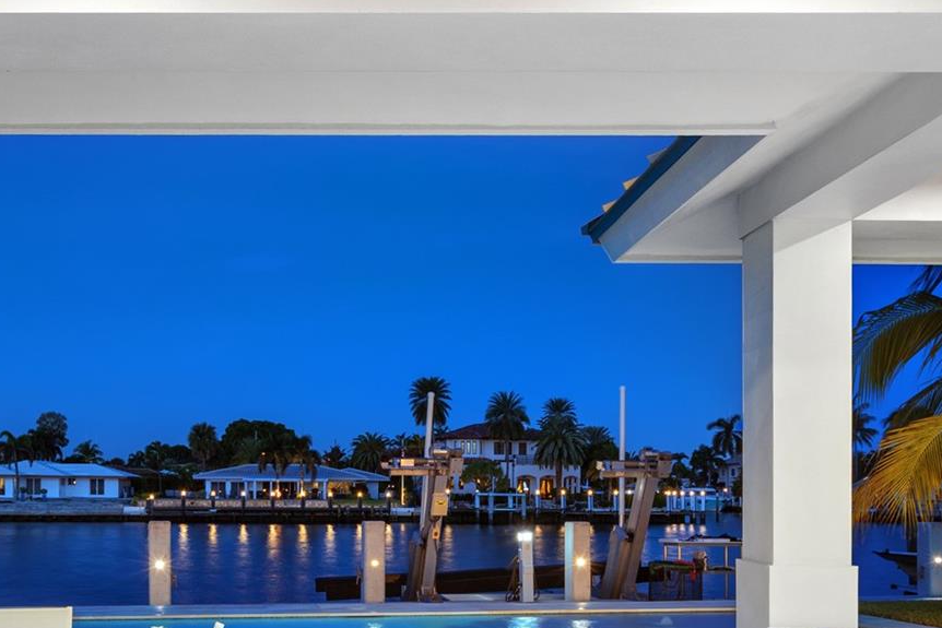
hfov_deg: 49.7
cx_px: 304
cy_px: 499
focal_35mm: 38
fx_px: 994
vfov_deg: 34.1
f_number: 7.1
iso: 200
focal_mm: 16
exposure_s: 2.5
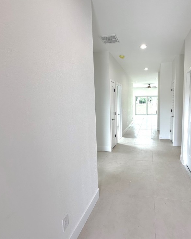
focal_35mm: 19
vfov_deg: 83.2
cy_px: 115
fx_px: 134
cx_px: 125
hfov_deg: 69.1
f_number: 2.2
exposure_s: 1/120
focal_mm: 2.22
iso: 50
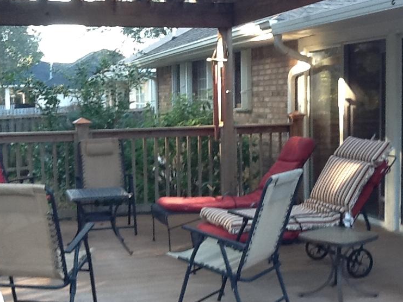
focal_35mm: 57
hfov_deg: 33.7
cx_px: 176
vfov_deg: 25.7
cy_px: 149
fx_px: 664
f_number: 2.4
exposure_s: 1/40
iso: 40
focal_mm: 2.03
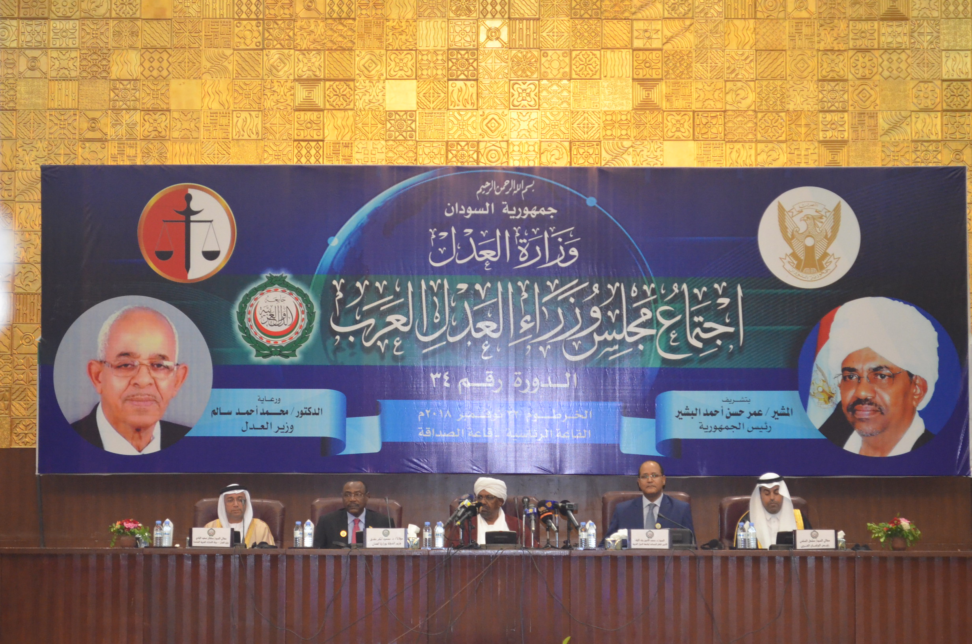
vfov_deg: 16.5
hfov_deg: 24.7
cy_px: 322
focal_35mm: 82
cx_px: 486
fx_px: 2223
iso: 2800
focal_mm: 55
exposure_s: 1/60
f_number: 5.6
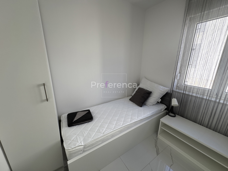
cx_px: 114
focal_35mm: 14
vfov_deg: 85.7
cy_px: 86
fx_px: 92
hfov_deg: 102.1
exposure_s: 1/134
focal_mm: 2.22
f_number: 2.2
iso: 40
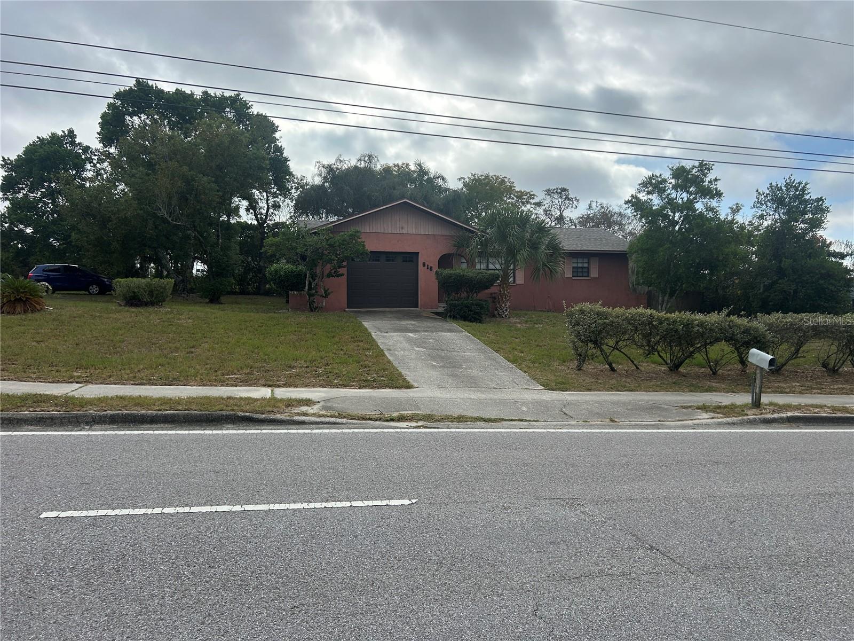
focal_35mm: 26
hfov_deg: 67.3
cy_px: 320
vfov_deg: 53.1
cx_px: 427
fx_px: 641
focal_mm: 5.7
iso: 50
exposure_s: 1/4831
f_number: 1.5
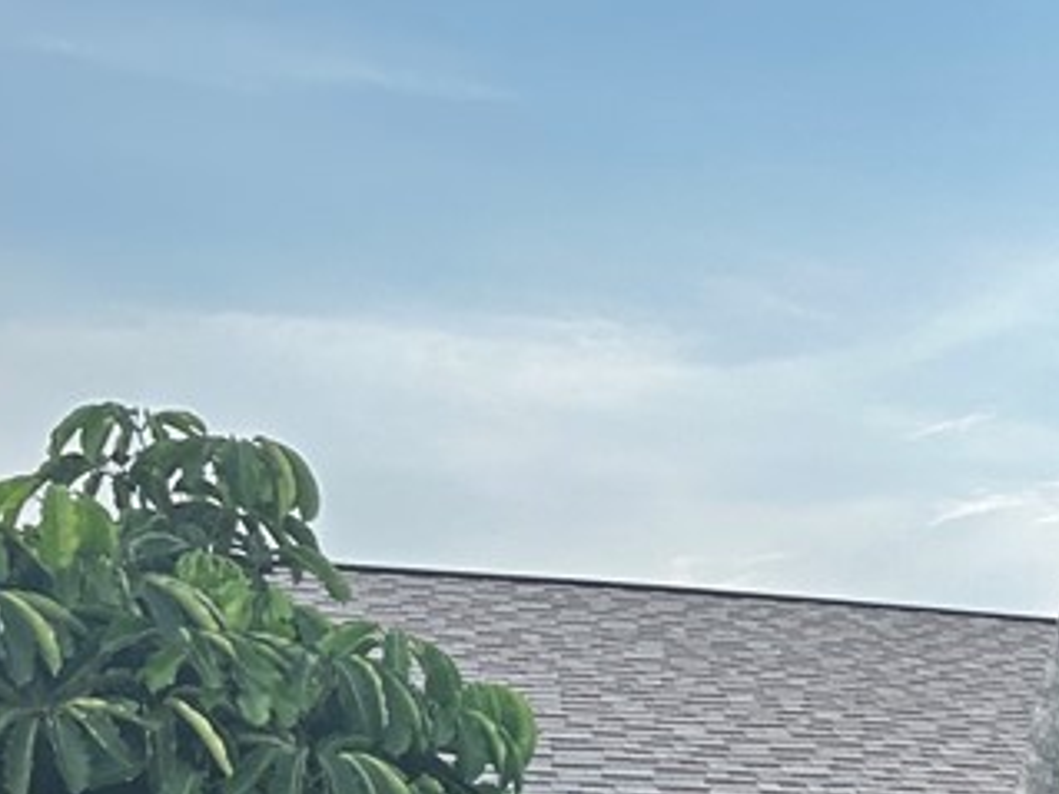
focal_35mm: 77
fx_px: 2355
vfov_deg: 17.3
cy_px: 1186
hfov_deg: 21.6
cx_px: 1554
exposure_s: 1/121
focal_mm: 6.86
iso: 64
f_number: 1.78
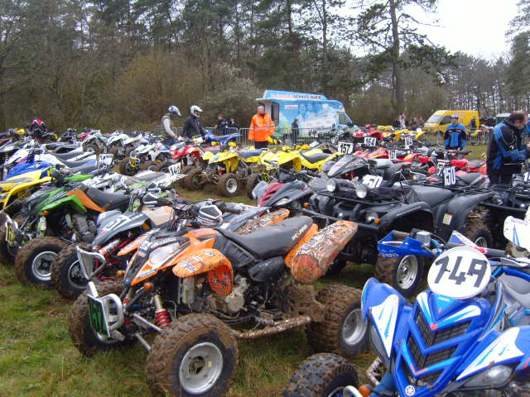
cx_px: 265
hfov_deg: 52.6
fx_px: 536
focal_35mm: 35
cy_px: 198
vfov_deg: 40.7
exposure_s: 1/60
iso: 80
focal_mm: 7.4
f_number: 2.8
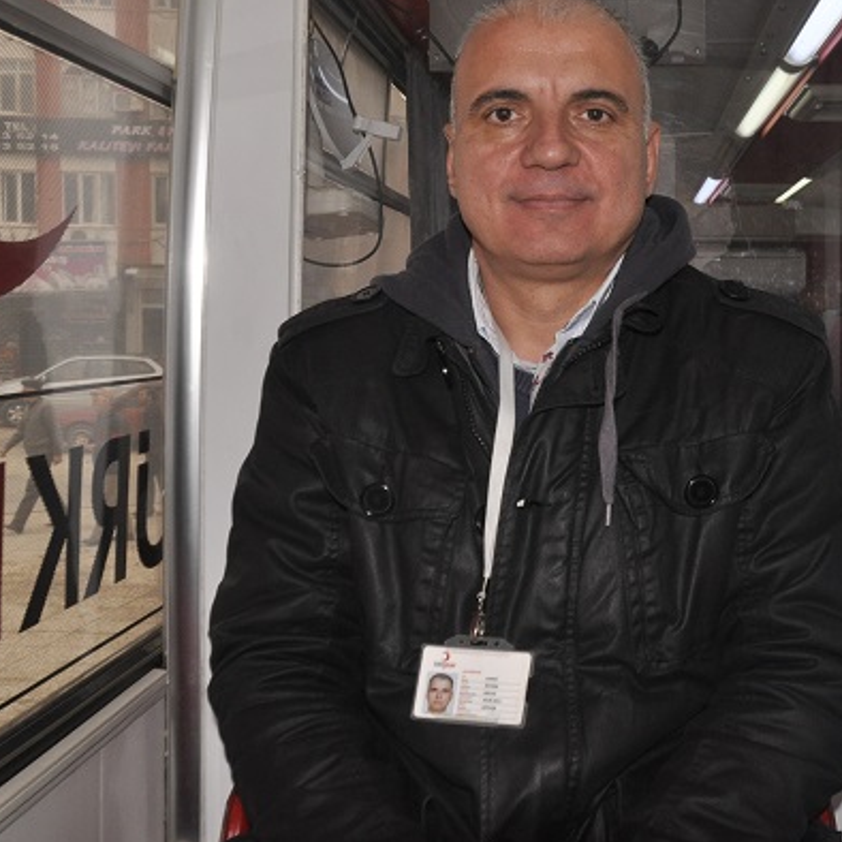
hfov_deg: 38.2
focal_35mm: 44
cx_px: 553
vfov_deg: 38.6
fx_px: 1202
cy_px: 397
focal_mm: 21
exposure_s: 1/125
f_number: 6.3
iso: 800
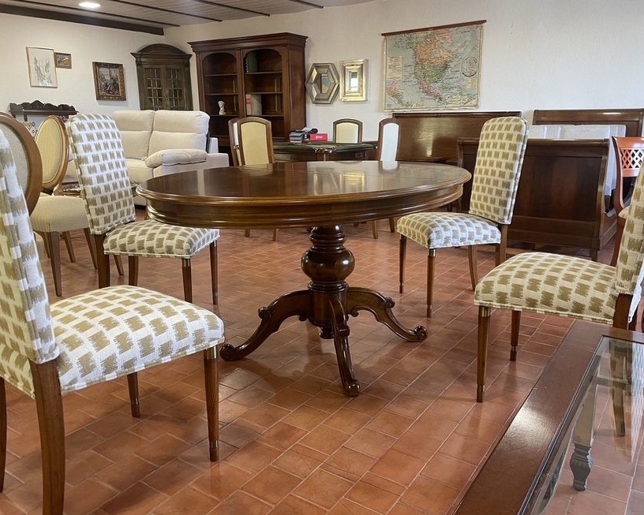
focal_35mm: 28
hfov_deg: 62.1
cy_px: 254
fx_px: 534
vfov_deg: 51.5
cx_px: 347
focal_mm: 4.2
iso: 100
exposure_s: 1/50
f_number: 1.6
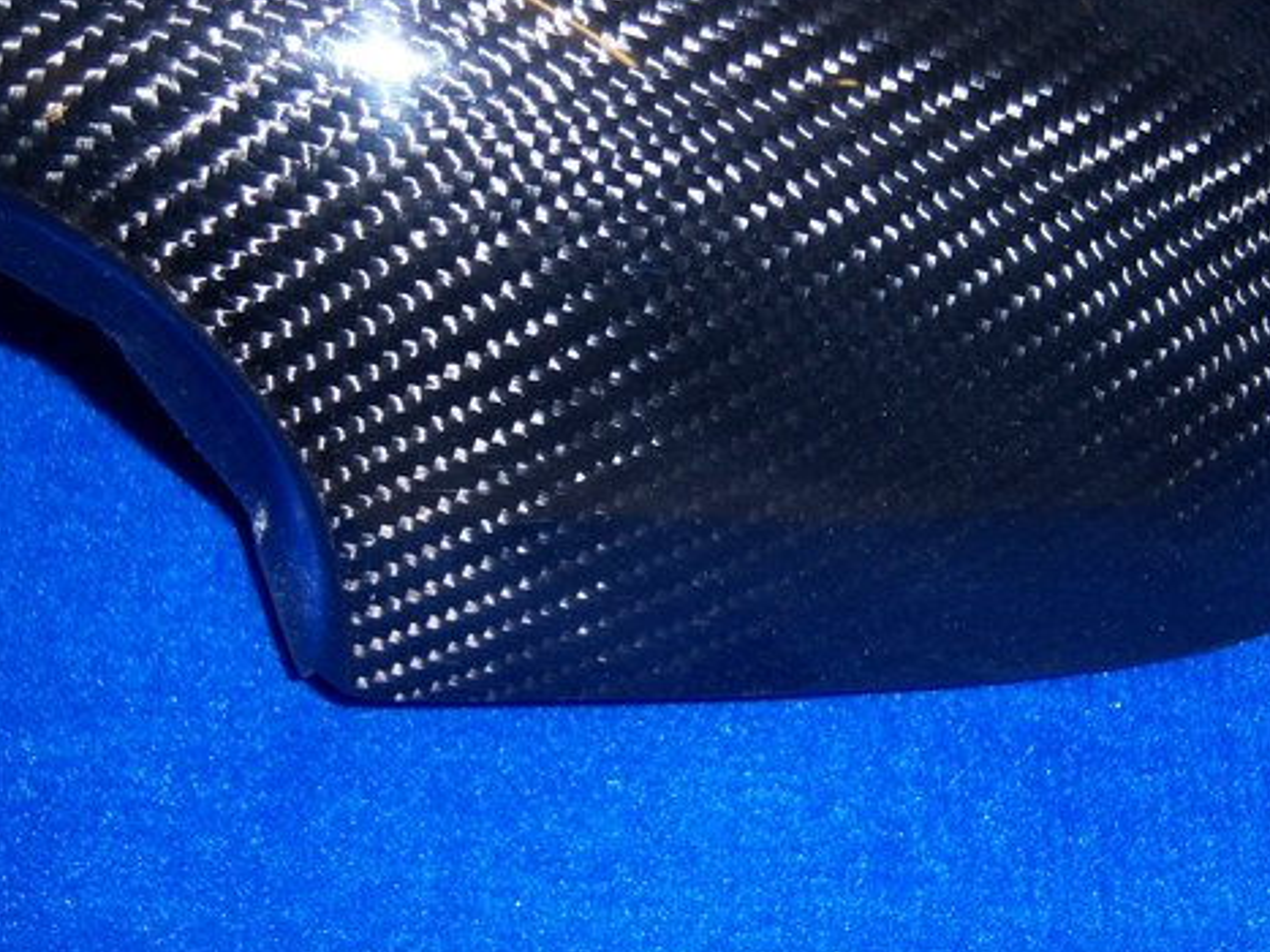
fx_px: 2311
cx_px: 639
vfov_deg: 23.2
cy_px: 393
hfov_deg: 30.7
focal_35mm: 63
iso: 80
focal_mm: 8.9
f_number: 2.8
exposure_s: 1/60
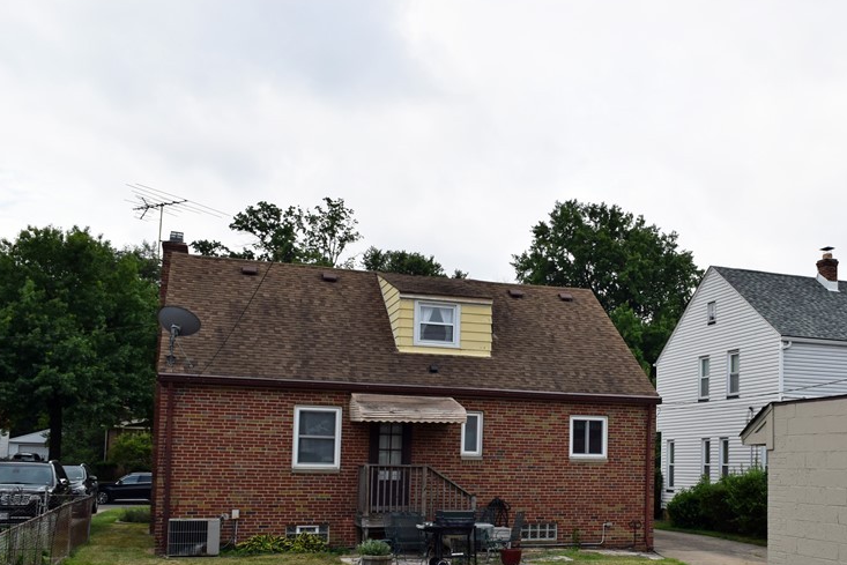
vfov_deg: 32.9
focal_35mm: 40
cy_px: 403
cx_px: 609
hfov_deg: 47.1
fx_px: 941
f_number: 10
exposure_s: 1/400
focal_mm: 18
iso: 200
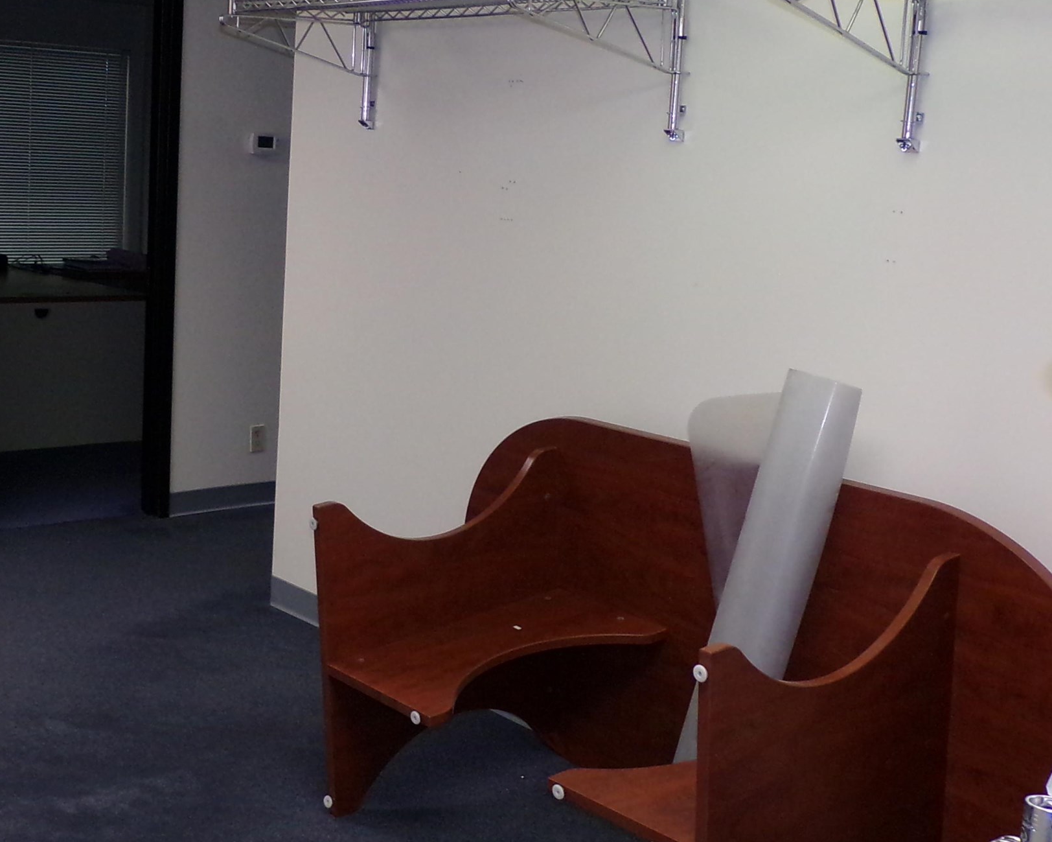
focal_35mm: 48
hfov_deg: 38.3
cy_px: 422
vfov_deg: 31.4
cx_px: 337
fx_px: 1494
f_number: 3.2
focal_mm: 4.7
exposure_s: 1/34
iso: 200
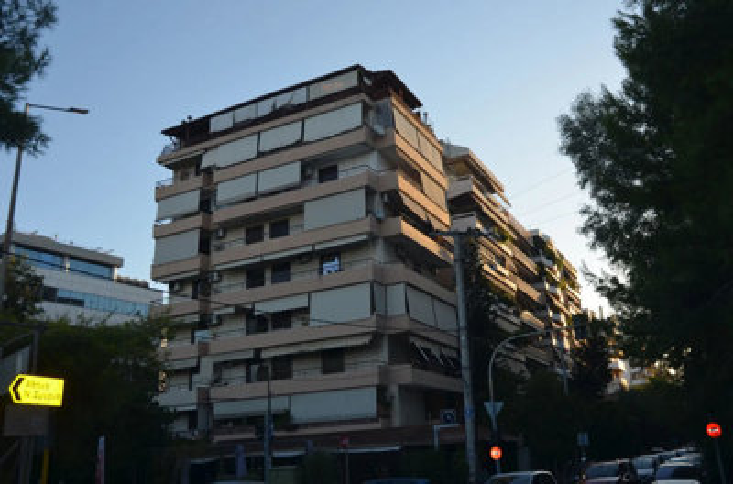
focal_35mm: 33
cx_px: 366
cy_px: 242
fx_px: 670
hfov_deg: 57.4
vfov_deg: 39.7
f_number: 5.6
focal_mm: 22
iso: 100
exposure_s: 1/200
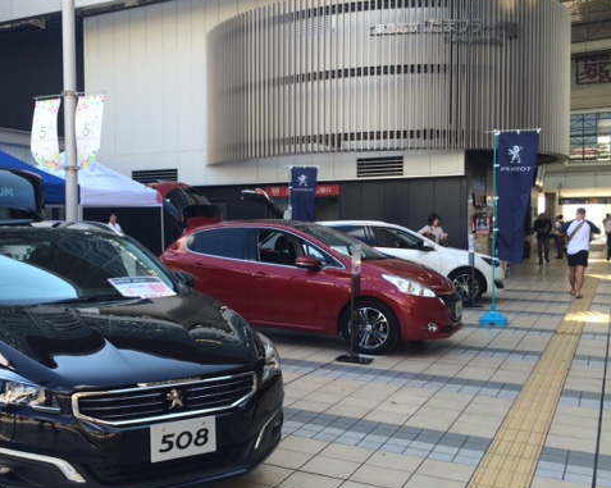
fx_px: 687
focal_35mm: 38
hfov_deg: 47.2
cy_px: 247
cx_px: 202
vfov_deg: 39.1
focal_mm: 4.15
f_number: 2.2
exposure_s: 1/348
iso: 32
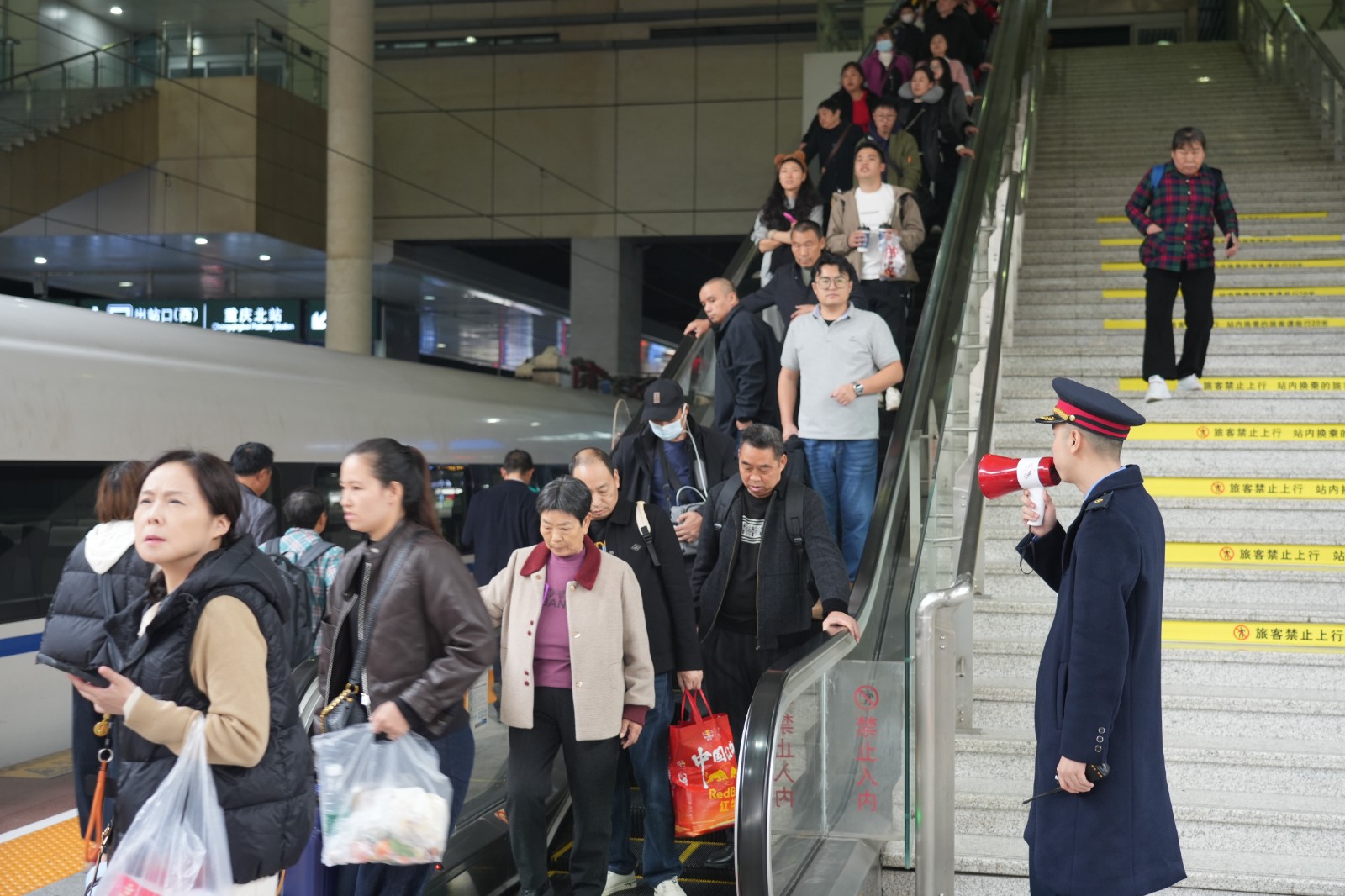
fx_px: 1606
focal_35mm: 43
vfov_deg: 31.2
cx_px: 672
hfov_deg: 45.4
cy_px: 448
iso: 640
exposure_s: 1/60
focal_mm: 43
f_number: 4
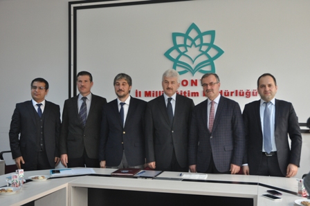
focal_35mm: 44
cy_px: 103
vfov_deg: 30.8
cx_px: 155
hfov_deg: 45.0
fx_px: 374
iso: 800
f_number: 3.8
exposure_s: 1/60
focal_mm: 29
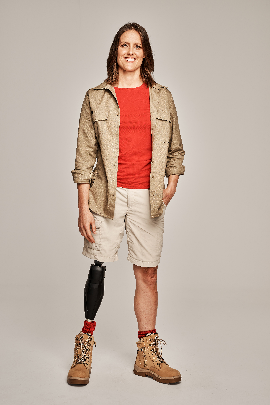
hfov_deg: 21.2
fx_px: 720
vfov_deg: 31.4
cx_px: 135
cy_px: 202
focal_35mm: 64
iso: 160
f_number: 10
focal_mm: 64
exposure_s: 1/160
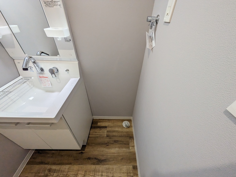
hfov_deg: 102.0
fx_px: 95
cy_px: 88
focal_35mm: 14
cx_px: 118
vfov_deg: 85.7
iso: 147
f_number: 2.2
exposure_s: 1/120
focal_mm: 1.83
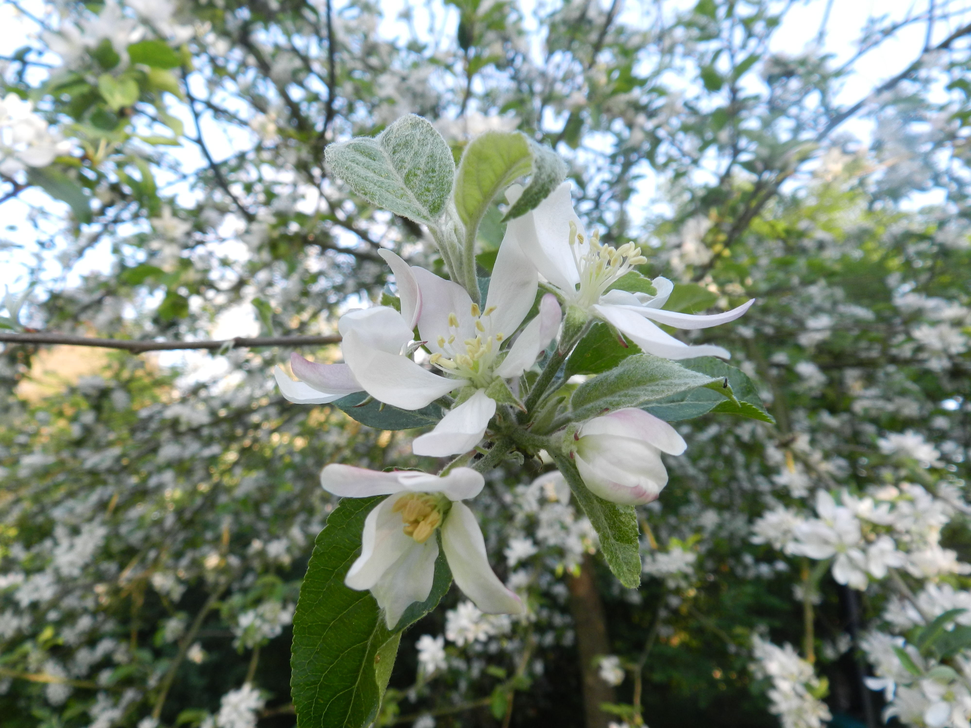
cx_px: 486
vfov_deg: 54.9
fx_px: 701
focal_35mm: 25
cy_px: 364
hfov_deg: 69.4
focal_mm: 4.5
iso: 160
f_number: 3.5
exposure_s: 1/125
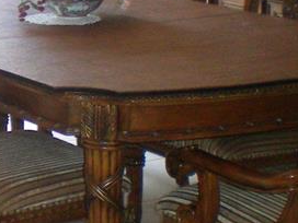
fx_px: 1231
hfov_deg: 13.7
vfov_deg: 10.3
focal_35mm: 143
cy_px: -17
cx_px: 55
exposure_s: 1/60
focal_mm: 6.3
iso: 160
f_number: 3.1
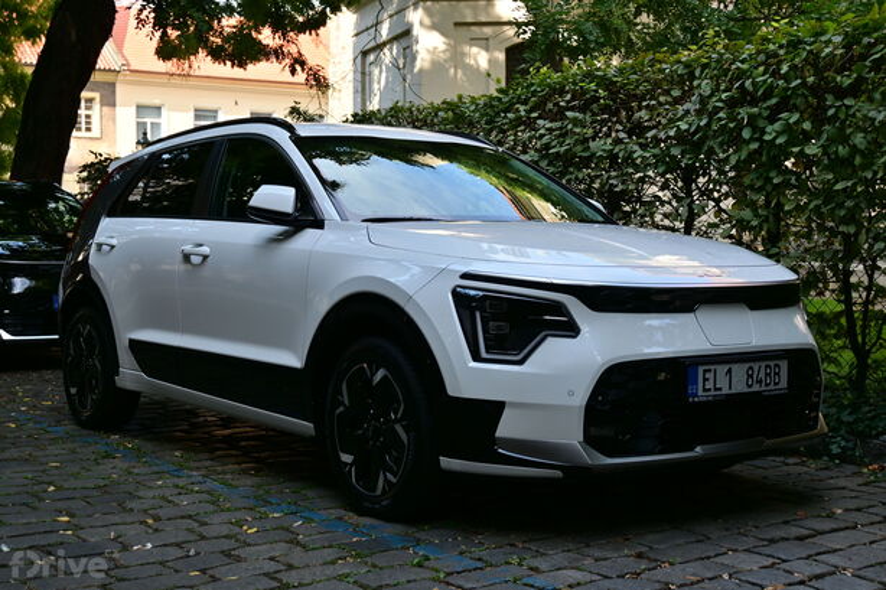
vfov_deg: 27.6
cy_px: 295
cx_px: 443
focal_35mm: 49
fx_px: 1199
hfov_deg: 40.5
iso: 100
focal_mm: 32.5
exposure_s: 1/125
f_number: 5.6
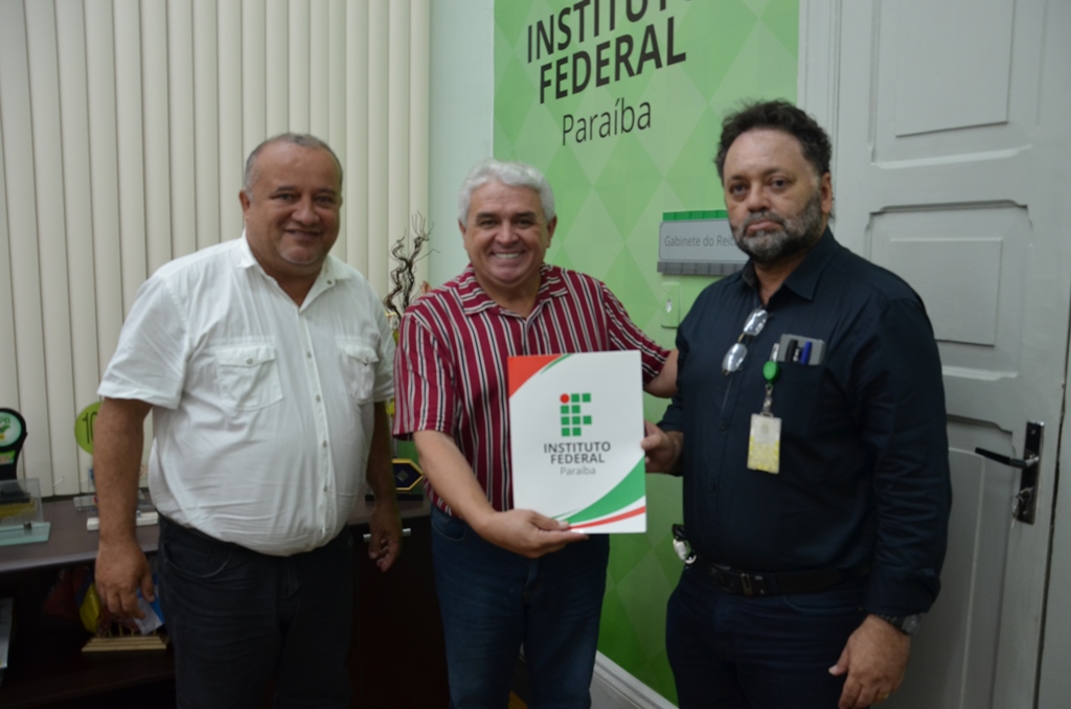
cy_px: 354
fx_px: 802
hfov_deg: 67.5
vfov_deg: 47.7
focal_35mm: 27
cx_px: 536
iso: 560
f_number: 4
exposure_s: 1/60
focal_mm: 18
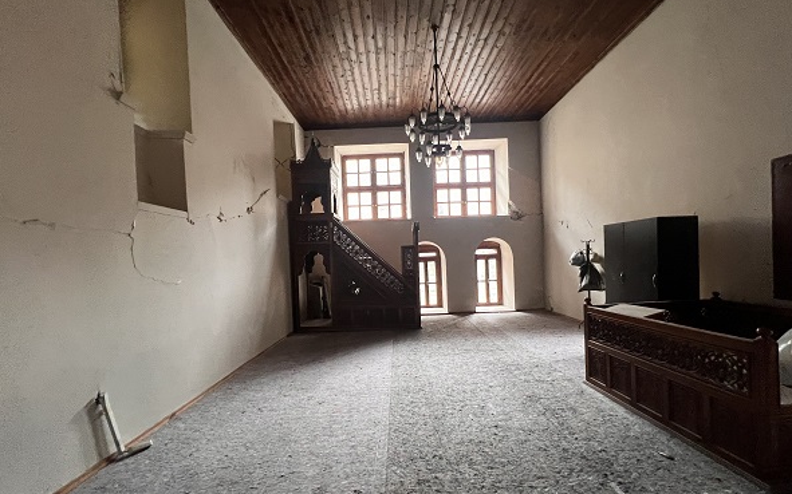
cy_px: 265
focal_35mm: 14
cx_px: 401
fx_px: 302
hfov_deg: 105.3
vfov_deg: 78.5
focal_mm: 1.57
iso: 400
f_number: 1.8
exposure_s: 1/60
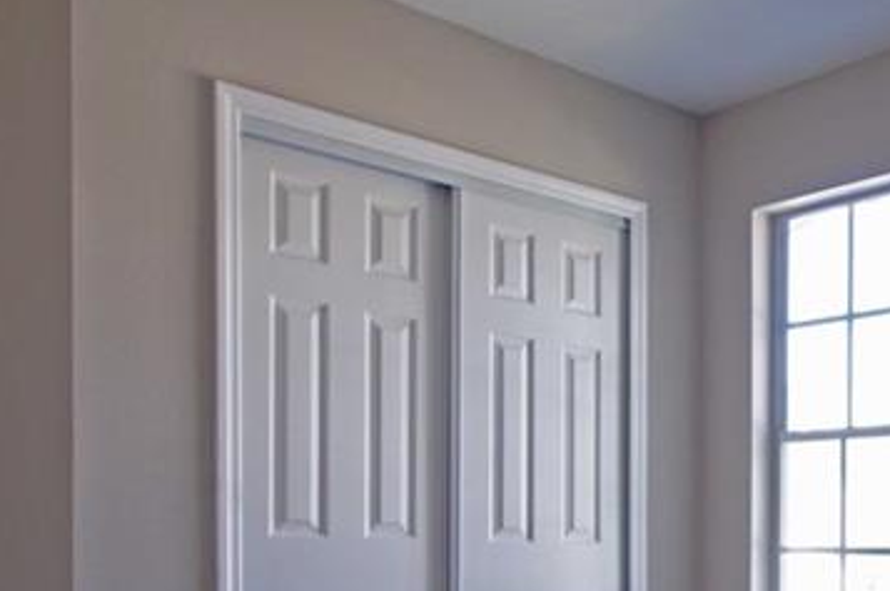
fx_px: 1062
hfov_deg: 41.4
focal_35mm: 43
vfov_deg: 29.6
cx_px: 823
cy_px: 549
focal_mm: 10
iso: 200
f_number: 4
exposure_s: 1/40
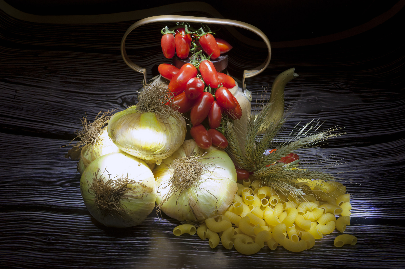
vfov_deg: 24.6
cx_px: 202
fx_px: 618
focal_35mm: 55
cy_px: 134
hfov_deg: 36.3
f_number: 18
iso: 400
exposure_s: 15
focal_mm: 55
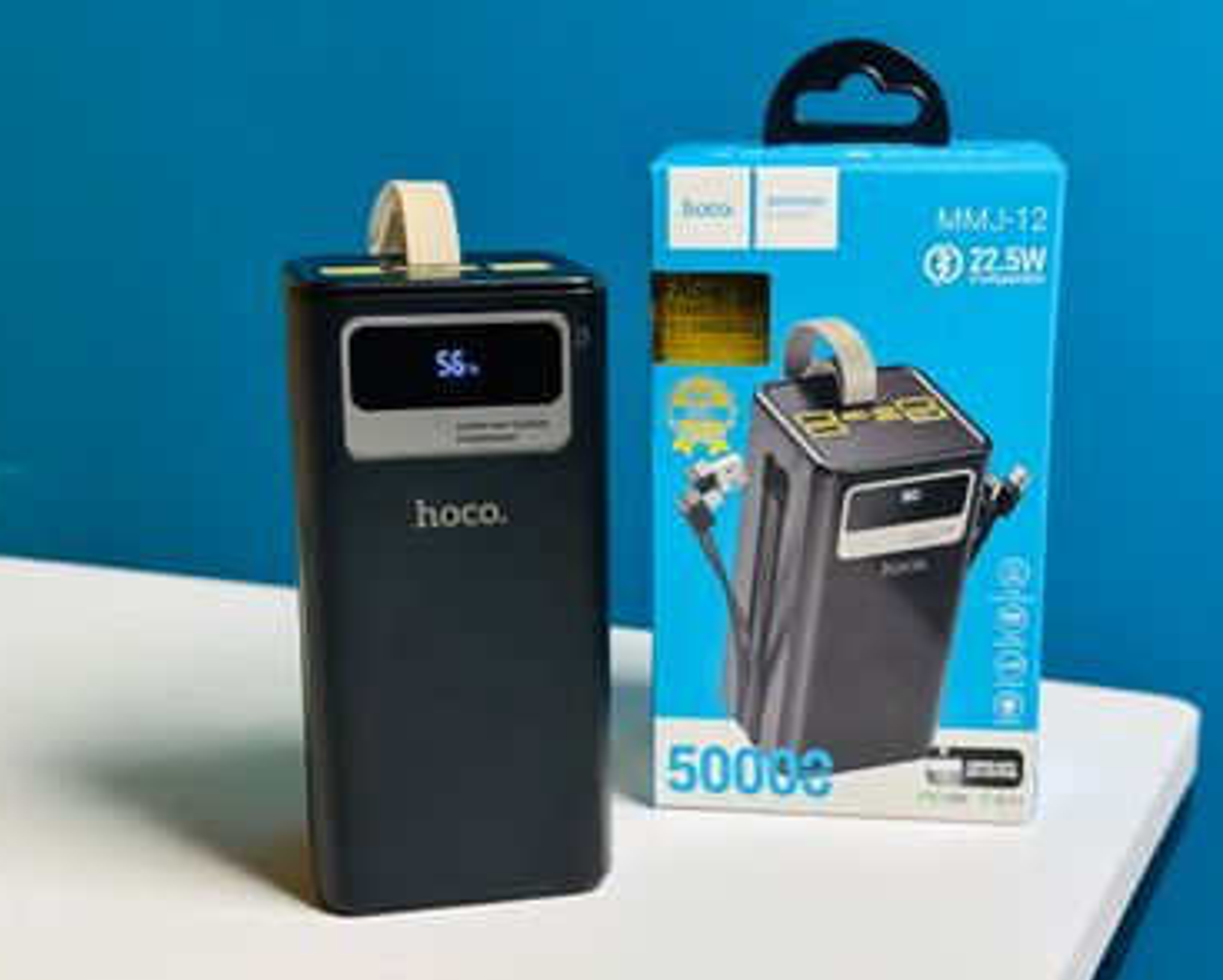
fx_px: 1847
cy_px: 493
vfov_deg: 29.7
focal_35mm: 51
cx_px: 646
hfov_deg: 36.6
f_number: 1.78
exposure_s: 1/50
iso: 320
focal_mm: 6.86
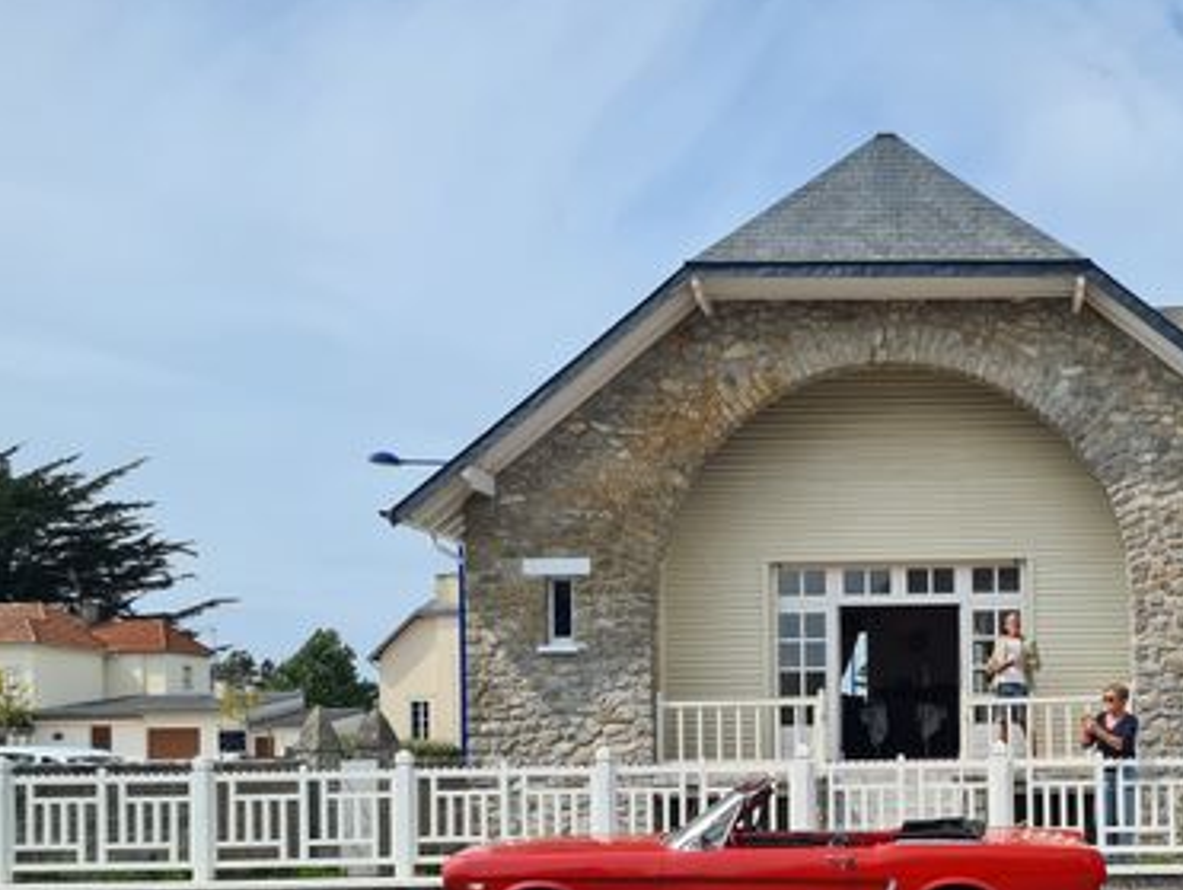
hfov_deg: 42.7
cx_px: 947
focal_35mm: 42
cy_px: 695
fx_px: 1437
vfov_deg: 33.5
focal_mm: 5.4
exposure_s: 1/3168
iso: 50
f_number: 1.8
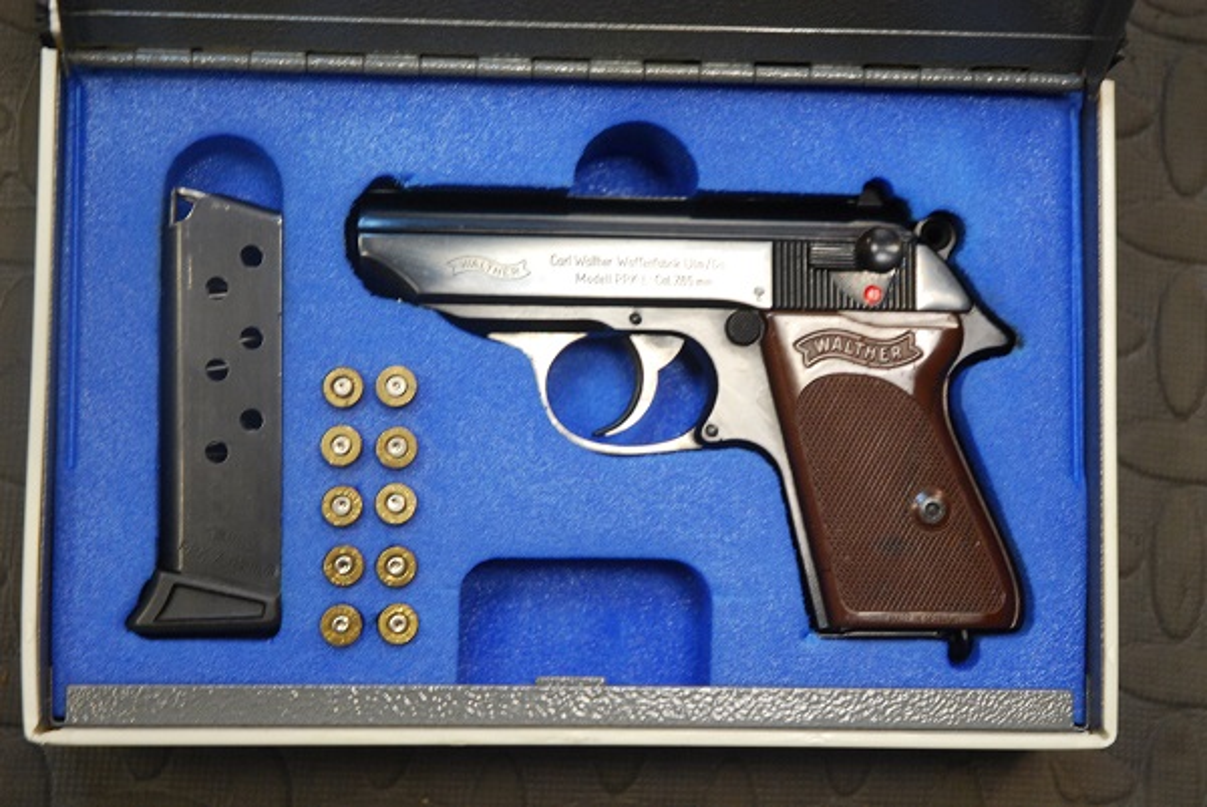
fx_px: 2617
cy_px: 404
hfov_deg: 26.0
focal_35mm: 78
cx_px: 604
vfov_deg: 17.5
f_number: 4.5
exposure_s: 1/30
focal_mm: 52
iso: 900
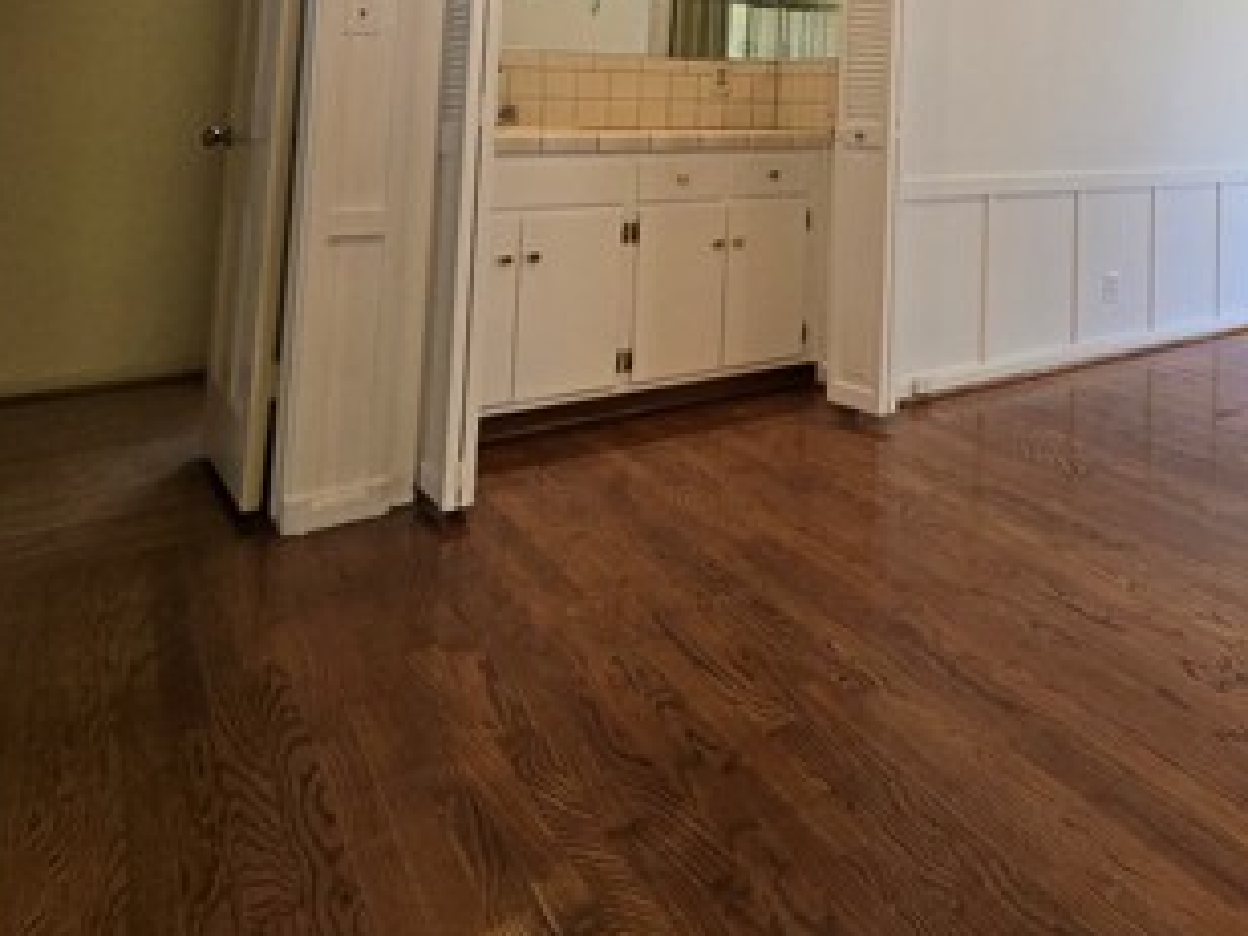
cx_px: 1248
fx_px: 973
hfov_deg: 52.0
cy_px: 41
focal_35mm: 27
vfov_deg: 45.0
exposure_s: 1/60
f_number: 2.2
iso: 80
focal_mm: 2.2
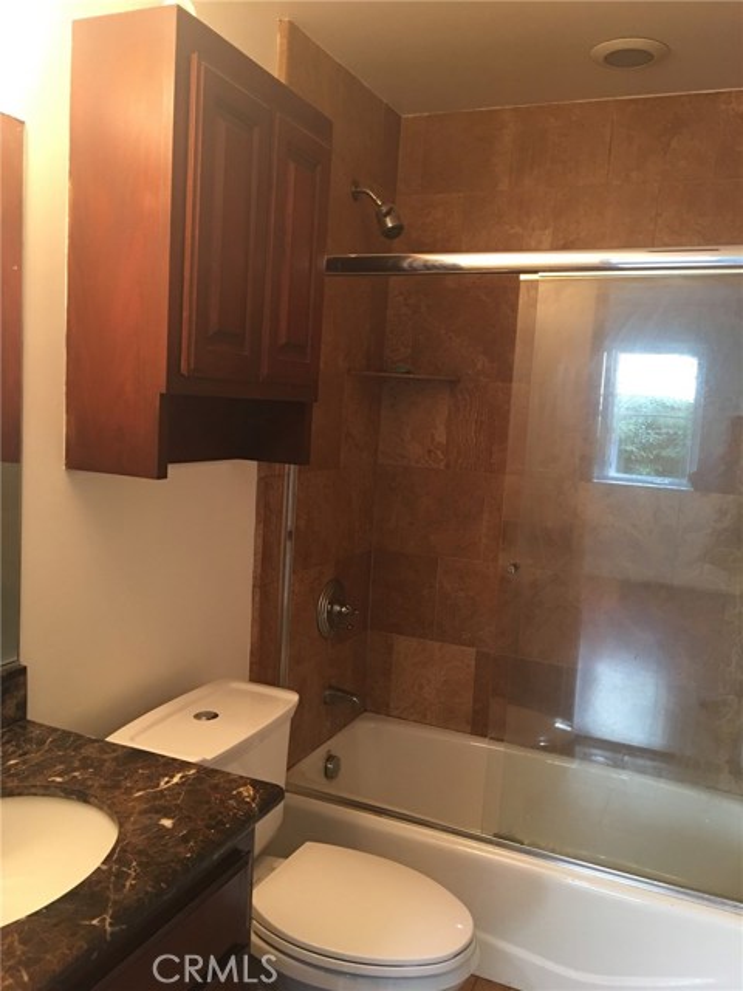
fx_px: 830
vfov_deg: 61.7
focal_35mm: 29
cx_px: 372
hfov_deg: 48.2
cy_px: 496
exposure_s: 1/15
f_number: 2.2
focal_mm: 4.15
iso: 80
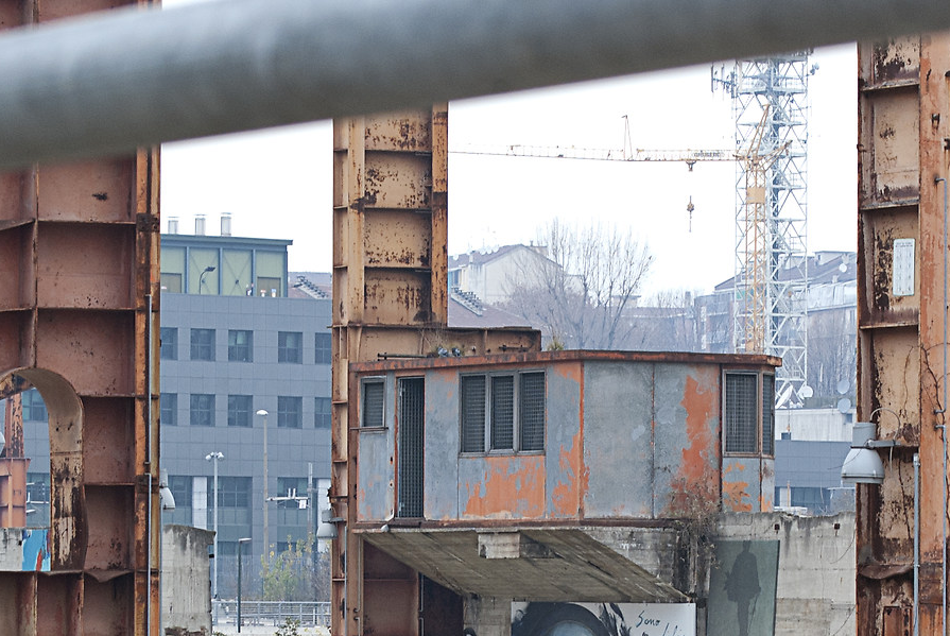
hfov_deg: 9.3
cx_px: 591
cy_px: 717
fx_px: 5848
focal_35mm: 221
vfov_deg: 6.2
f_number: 9
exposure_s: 1/50
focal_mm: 55
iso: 200
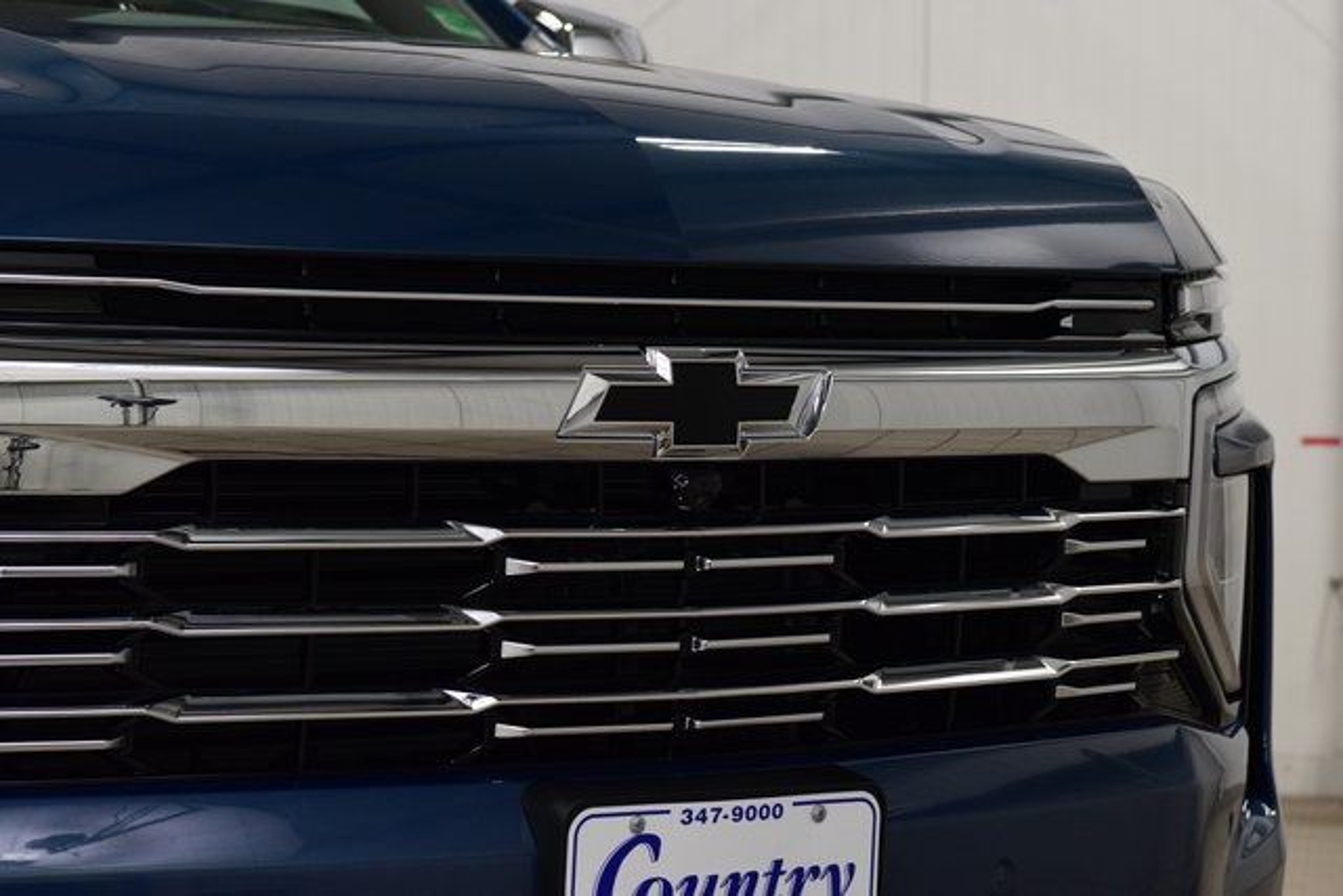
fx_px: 3918
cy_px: 448
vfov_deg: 13.0
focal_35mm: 105
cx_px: 672
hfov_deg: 19.5
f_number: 5.6
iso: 1600
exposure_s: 1/125
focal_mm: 70
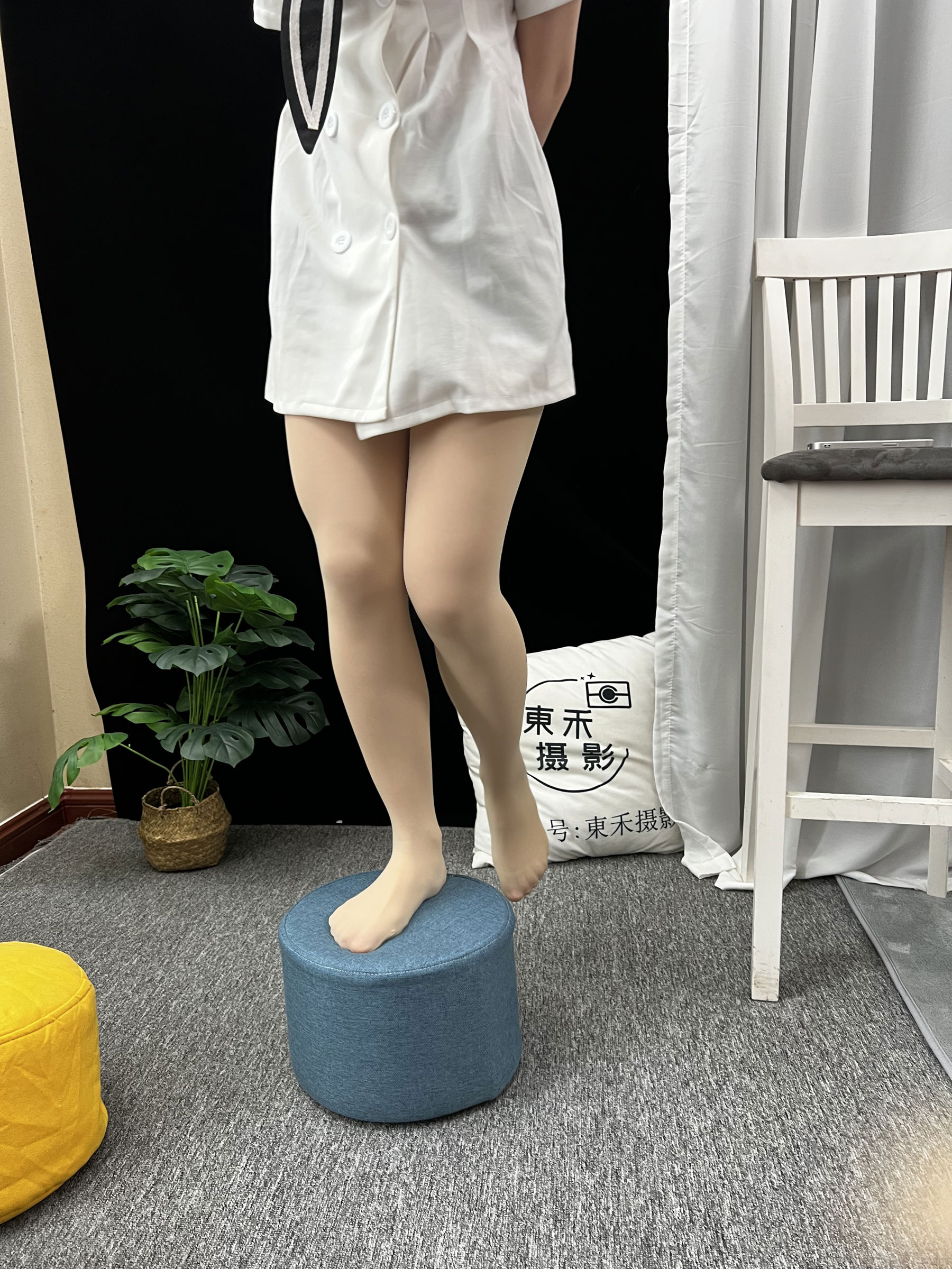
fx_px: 953
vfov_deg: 67.3
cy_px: 634
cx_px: 476
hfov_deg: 53.1
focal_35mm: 26
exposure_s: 1/76
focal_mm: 5.7
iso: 125
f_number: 1.5
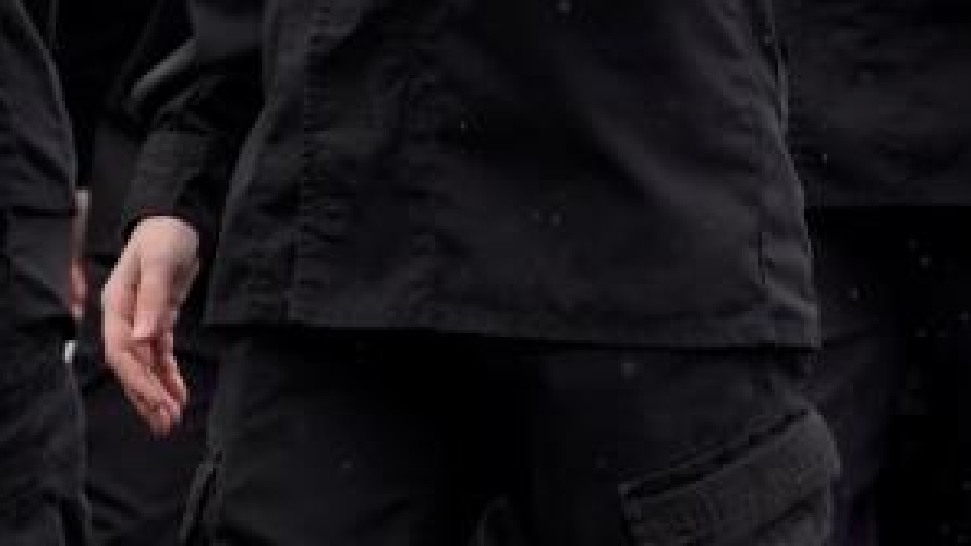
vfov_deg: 3.0
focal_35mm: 408
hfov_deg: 5.3
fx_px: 10504
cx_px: 906
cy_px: -404
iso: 1600
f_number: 5.6
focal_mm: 113
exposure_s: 1/1000
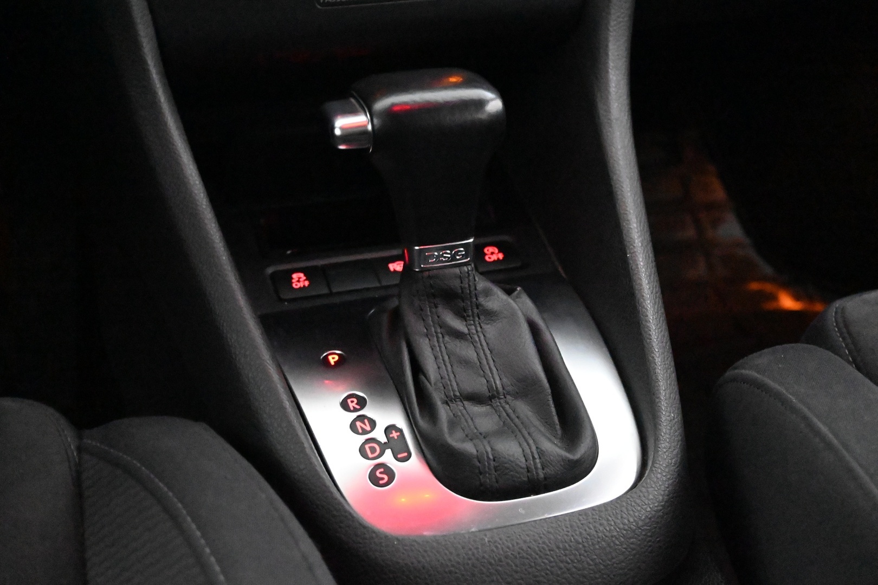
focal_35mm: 50
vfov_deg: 27.3
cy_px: 292
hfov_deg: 40.0
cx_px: 439
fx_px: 1207
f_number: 5
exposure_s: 1/50
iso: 22800
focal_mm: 33
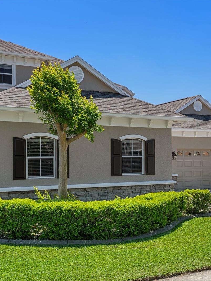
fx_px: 341
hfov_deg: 34.4
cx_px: 109
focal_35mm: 42
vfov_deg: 44.8
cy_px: 141
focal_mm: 29
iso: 320
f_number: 8
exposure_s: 1/80
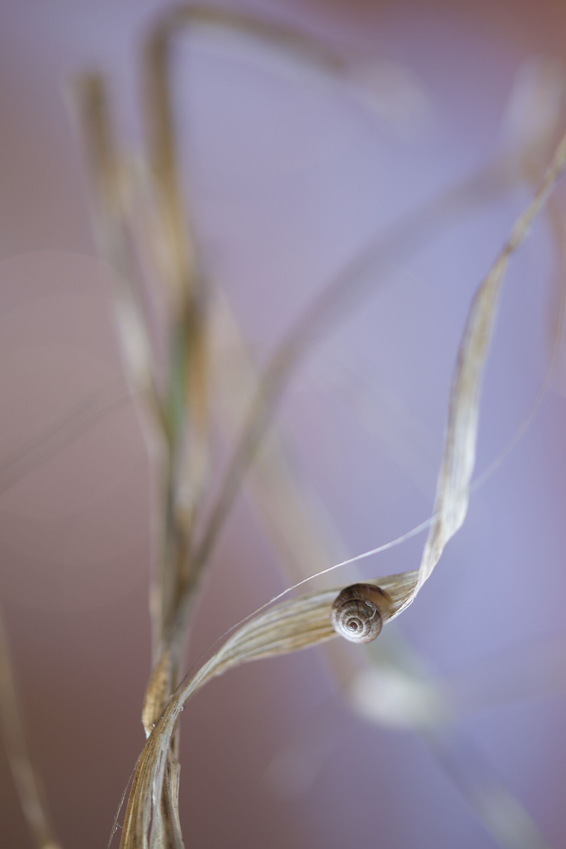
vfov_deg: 13.0
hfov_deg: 8.7
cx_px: 283
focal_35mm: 158
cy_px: 424
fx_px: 3714
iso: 100
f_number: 3.5
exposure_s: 1/50
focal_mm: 105
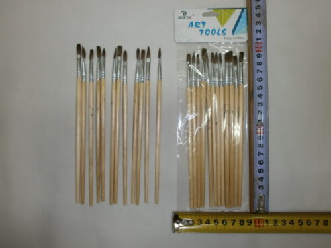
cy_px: 124
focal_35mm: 27
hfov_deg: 65.3
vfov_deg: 51.4
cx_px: 166
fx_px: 258
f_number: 2.9
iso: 125
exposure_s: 1/30
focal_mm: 4.8
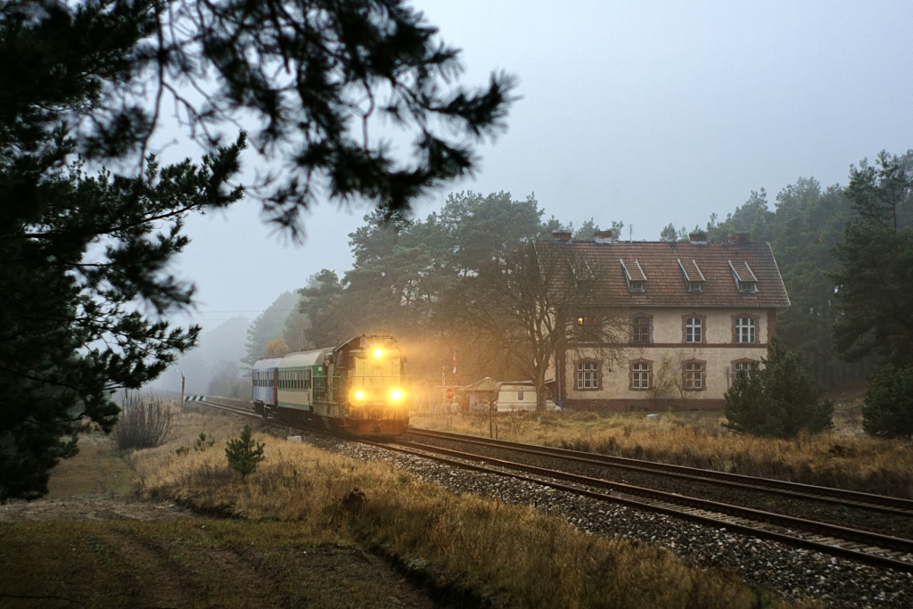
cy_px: 304
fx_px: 1902
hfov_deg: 27.0
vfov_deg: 18.2
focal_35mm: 75
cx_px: 456
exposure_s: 1/160
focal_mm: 50
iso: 200
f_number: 2.2
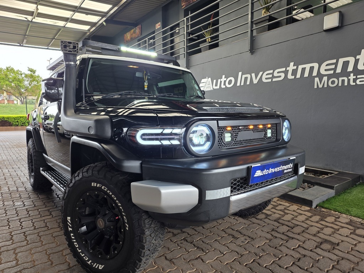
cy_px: 136
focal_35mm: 23
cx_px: 182
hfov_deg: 73.9
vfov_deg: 58.9
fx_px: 242
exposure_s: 1/180
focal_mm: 6.25
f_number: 1.7
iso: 80
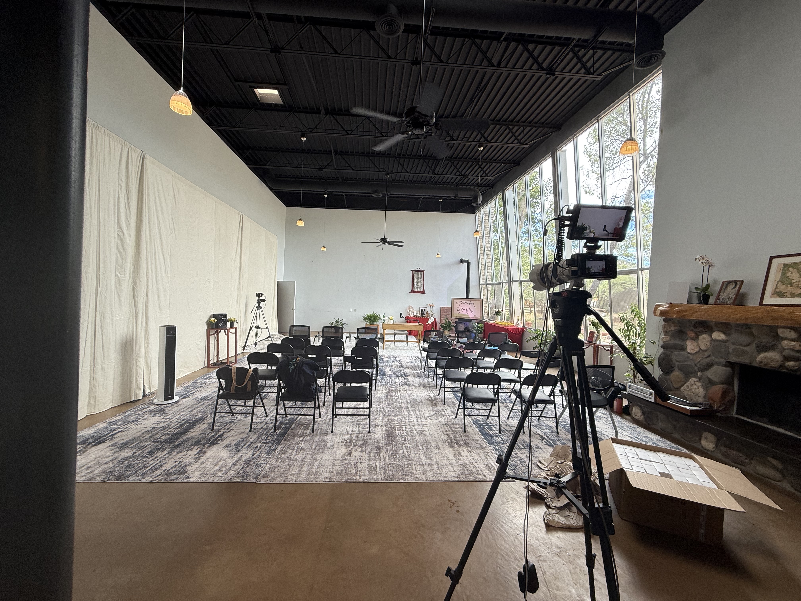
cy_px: 300
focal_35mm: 14
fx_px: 324
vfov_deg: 85.7
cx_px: 400
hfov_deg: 102.1
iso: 50
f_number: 2.2
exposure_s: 1/99
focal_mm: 2.22
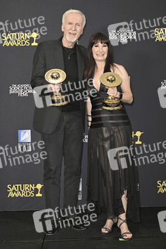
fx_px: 333
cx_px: 83
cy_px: 124
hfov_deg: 28.0
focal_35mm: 48
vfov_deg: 41.1
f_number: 5
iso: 2000
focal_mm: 48
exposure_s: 1/320
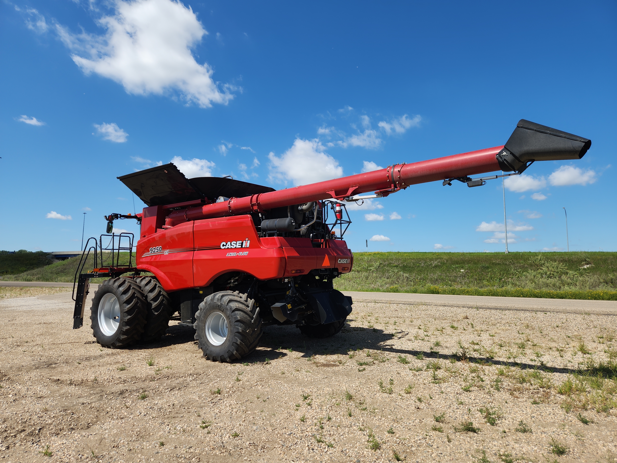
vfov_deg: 58.9
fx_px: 410
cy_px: 232
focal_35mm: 23
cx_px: 308
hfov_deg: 73.9
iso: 20
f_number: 1.8
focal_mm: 5.4
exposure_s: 1/1546
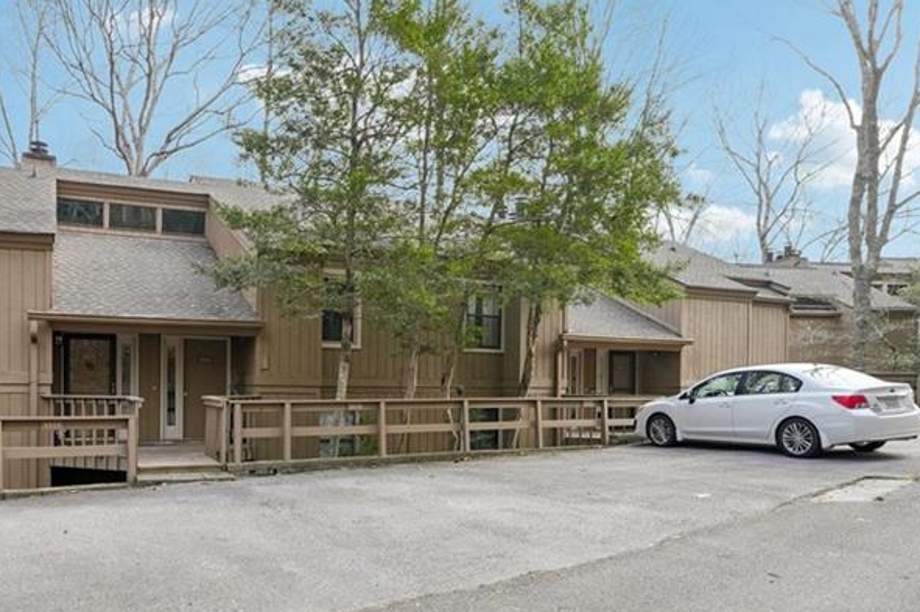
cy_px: 390
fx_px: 668
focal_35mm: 26
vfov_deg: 48.6
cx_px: 341
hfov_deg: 67.9
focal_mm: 15.1
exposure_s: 1/50
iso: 320
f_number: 8
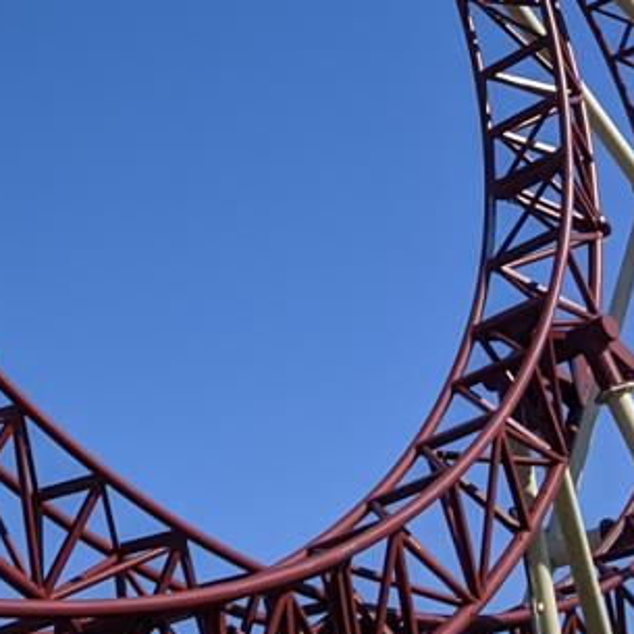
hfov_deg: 17.1
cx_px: 21
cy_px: -133
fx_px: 2072
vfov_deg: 16.6
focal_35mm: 100
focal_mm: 4.44
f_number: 1.8
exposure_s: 1/4695
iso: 52
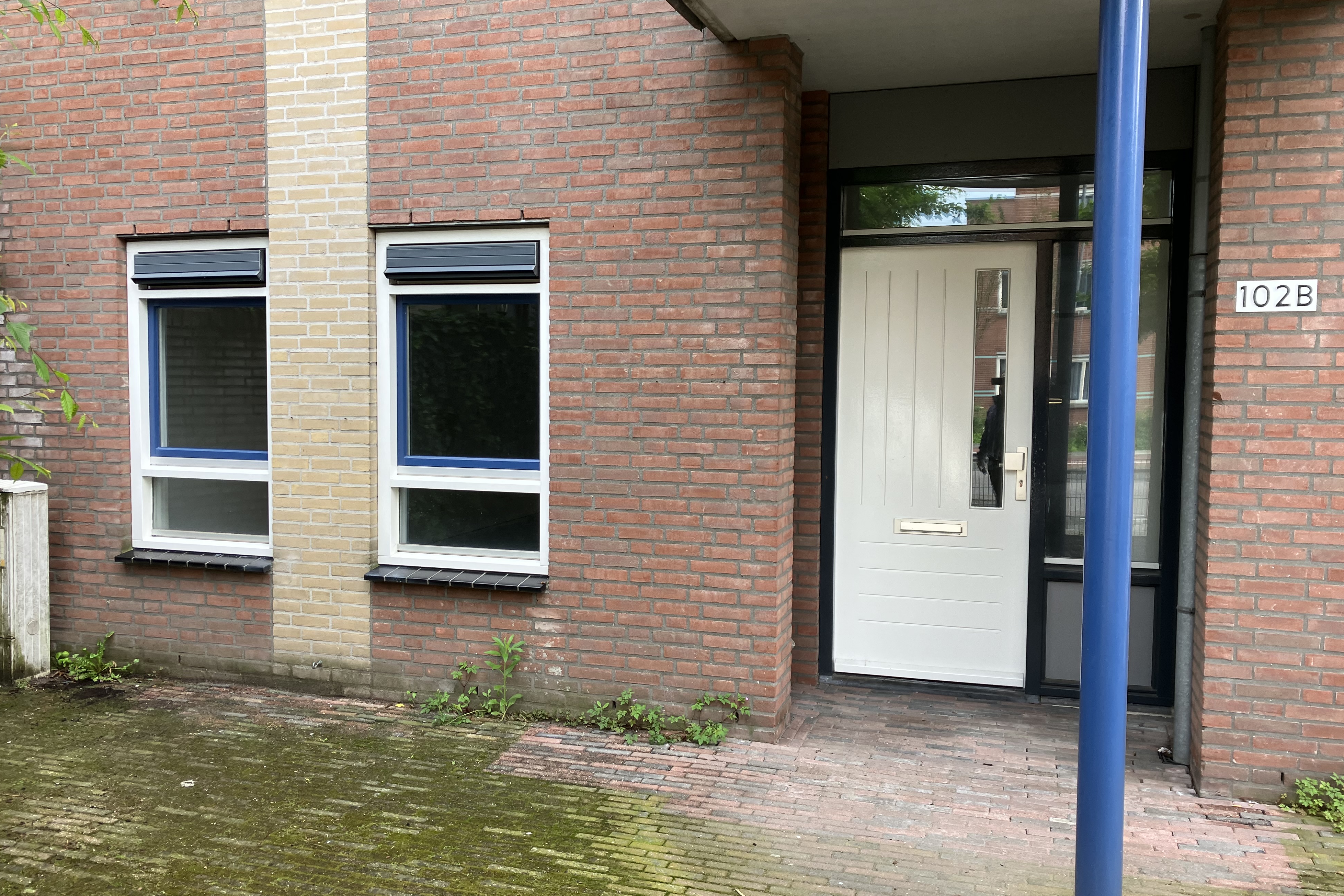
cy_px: 451
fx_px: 1120
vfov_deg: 43.6
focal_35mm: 30
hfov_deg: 61.9
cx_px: 656
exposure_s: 1/121
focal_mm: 3.99
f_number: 1.8
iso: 32
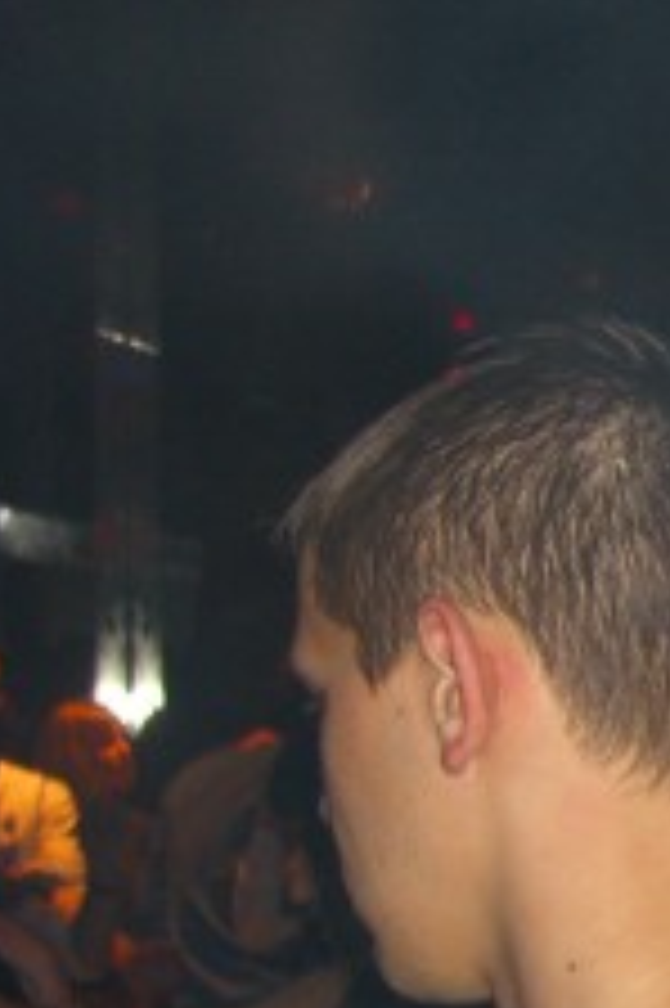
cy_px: 837
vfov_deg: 19.1
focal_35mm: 106
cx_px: 1336
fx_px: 2964
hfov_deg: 11.6
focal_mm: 7.9
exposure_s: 1/60
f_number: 2.8
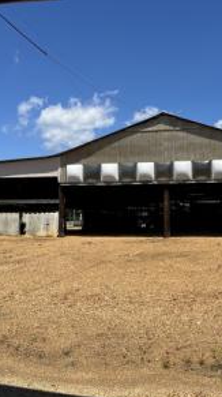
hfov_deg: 29.6
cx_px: 180
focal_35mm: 39
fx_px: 409
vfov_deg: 51.6
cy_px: 203
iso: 50
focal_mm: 5.1
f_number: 1.6
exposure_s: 1/3745
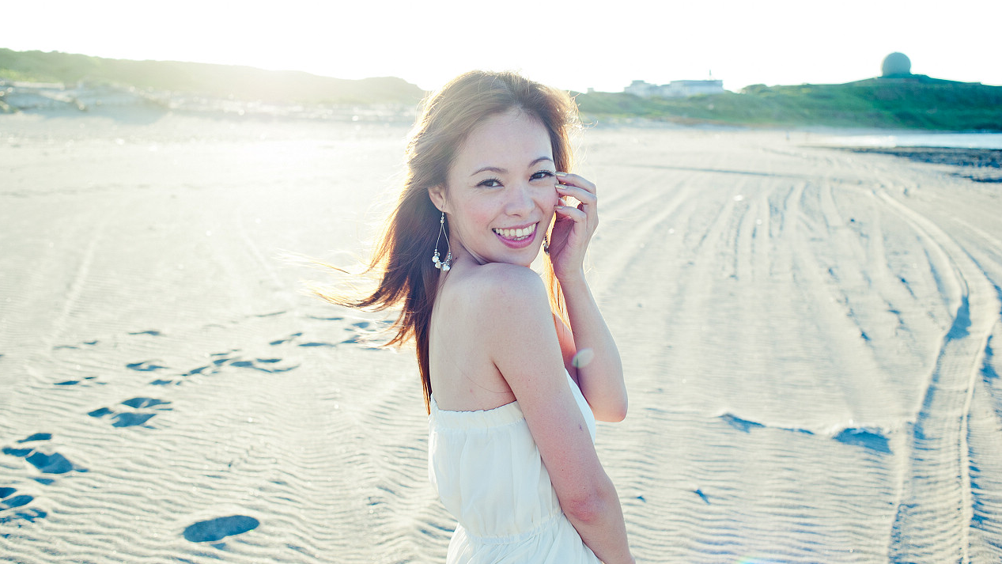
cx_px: 497
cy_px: 231
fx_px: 983
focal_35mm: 37
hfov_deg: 54.0
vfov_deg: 31.9
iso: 200
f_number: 5.6
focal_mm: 35
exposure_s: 1/250
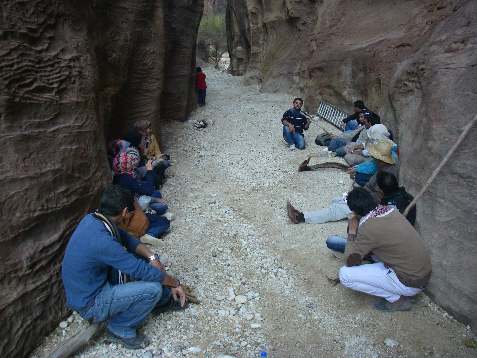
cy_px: 179
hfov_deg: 49.0
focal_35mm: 38
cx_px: 238
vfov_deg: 37.7
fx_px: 524
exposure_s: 1/50
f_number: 3.3
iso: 200
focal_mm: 6.3
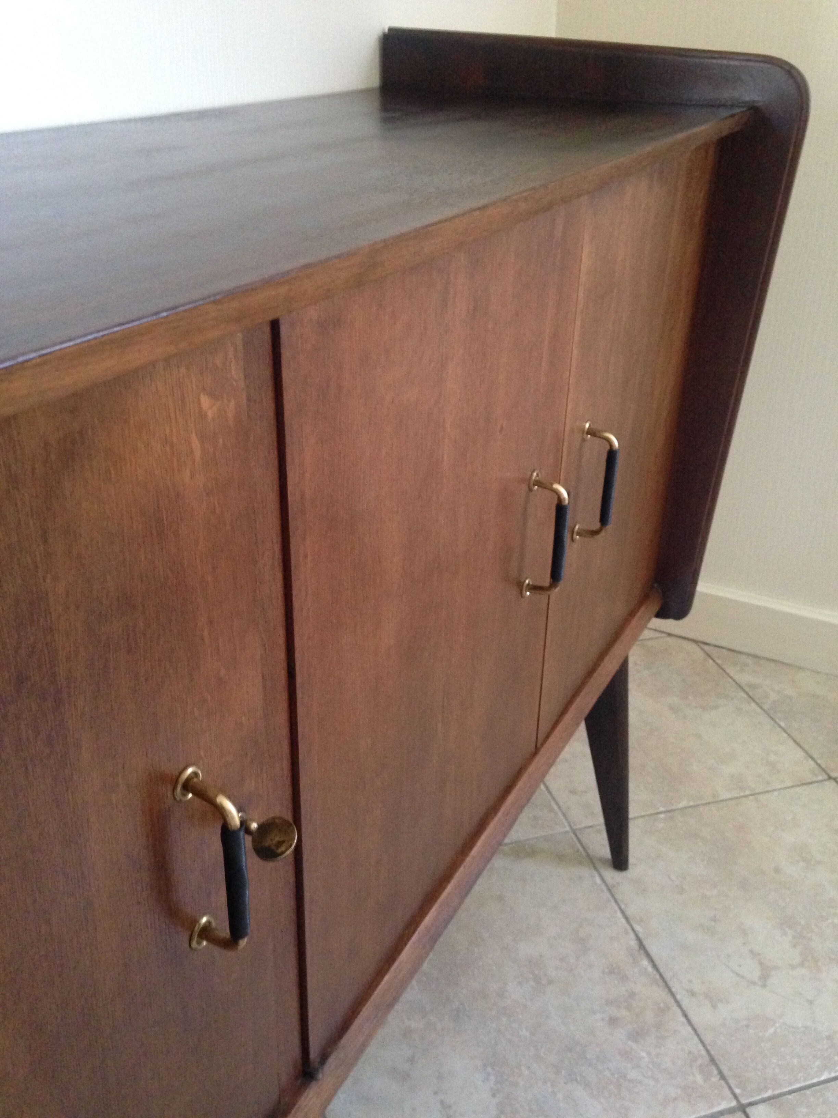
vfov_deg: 55.4
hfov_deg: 42.9
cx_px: 419
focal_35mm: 33
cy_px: 559
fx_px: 1065
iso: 400
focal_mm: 4.12
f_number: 2.4
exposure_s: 1/17
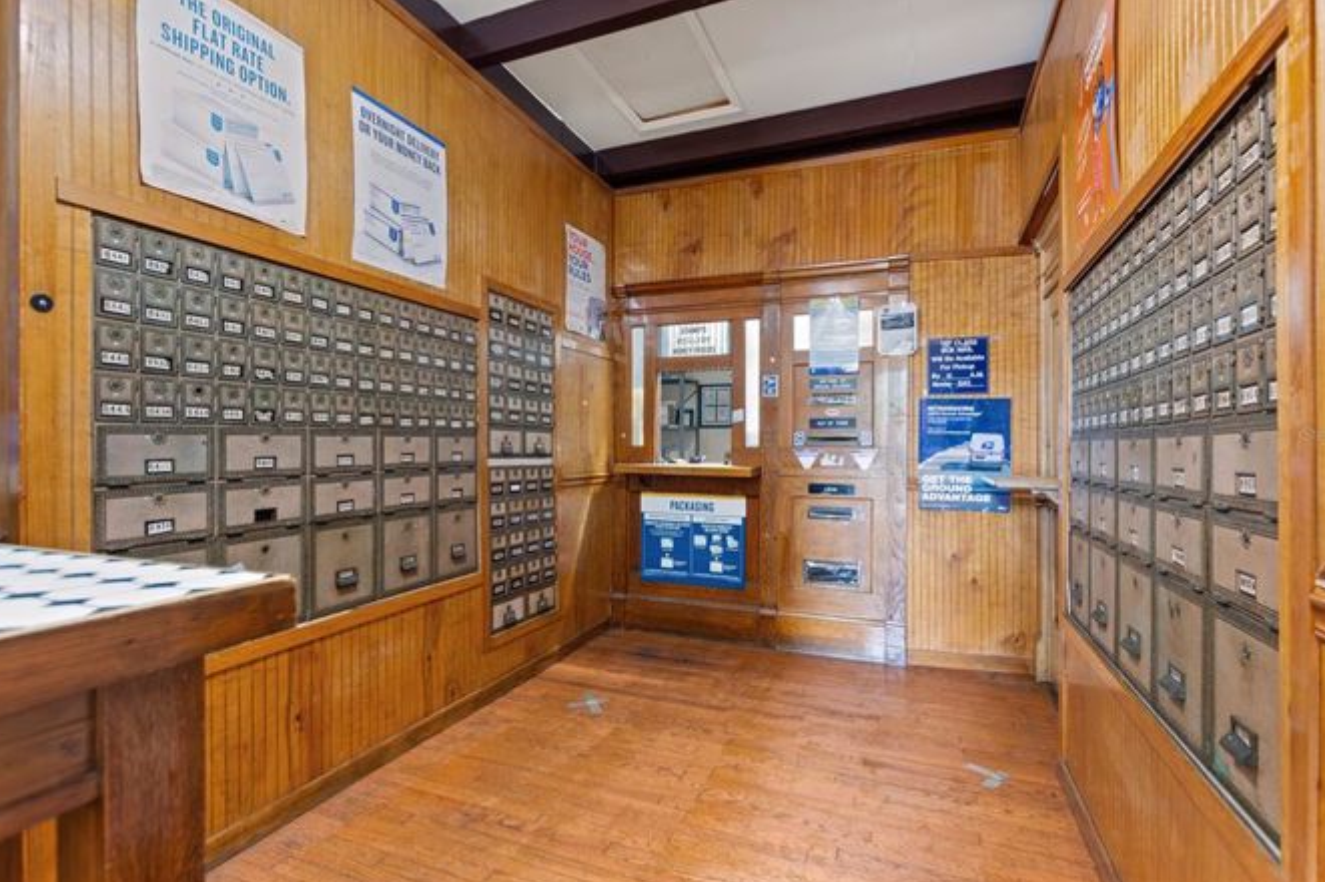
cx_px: 675
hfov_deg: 96.8
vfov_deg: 73.7
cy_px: 434
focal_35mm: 16
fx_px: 589
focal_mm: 10
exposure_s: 2.5
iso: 100
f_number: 4.5
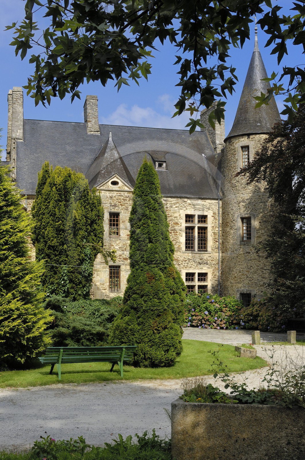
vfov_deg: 46.5
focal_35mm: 42
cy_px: 230
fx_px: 535
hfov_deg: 31.8
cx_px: 152
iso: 100
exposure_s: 1/160
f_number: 9
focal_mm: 28
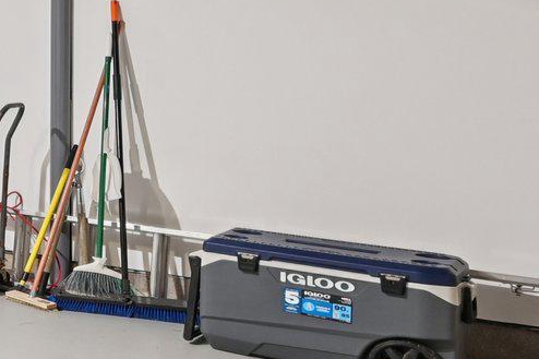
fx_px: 868
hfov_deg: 19.5
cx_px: -532
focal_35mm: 58
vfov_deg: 23.0
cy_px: 64
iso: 400
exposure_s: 1/1.67
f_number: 8
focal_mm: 14
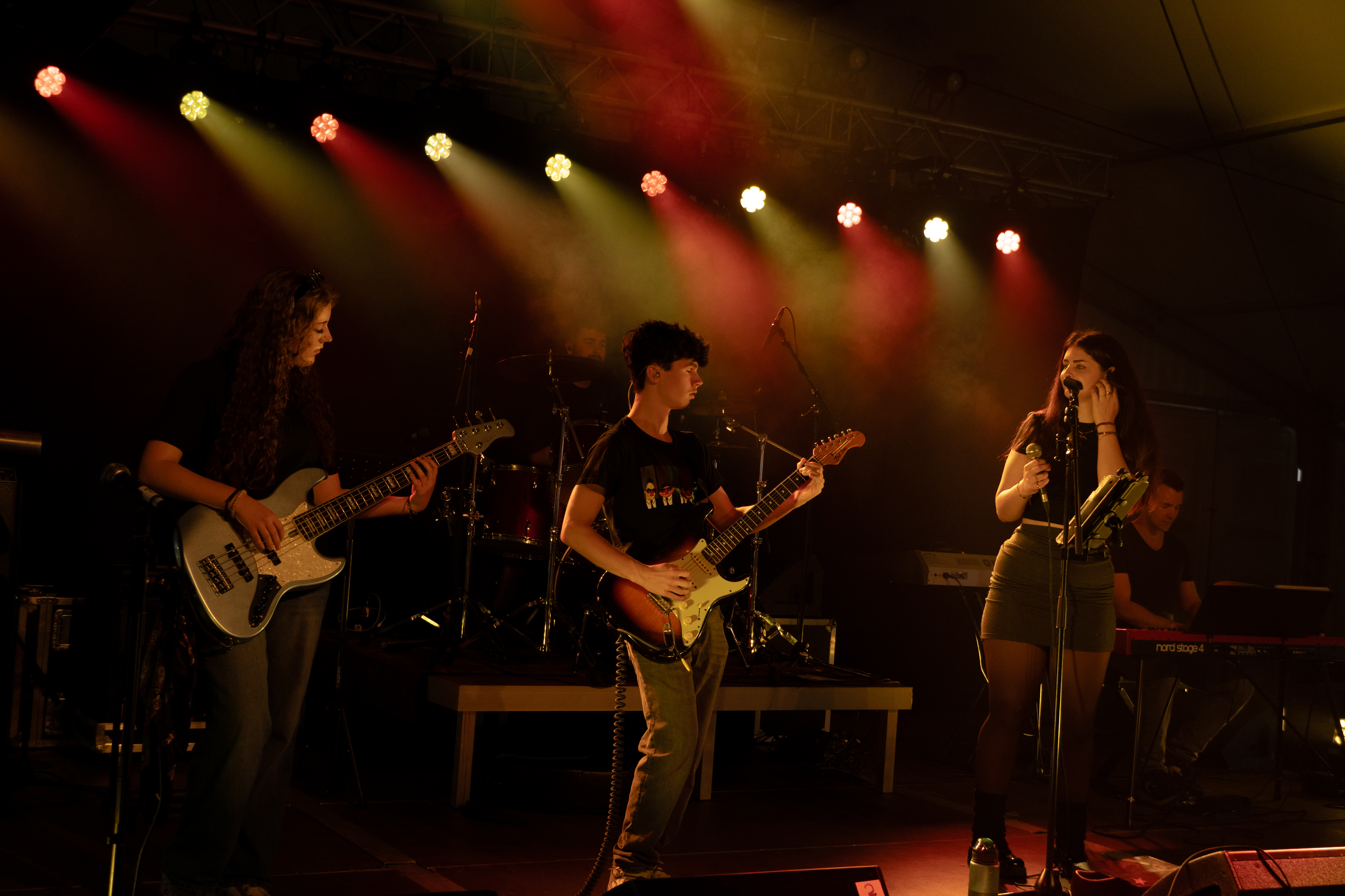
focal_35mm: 45
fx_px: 1681
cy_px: 448
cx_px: 672
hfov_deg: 43.6
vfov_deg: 29.9
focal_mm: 30
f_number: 4.5
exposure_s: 1/200
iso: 500
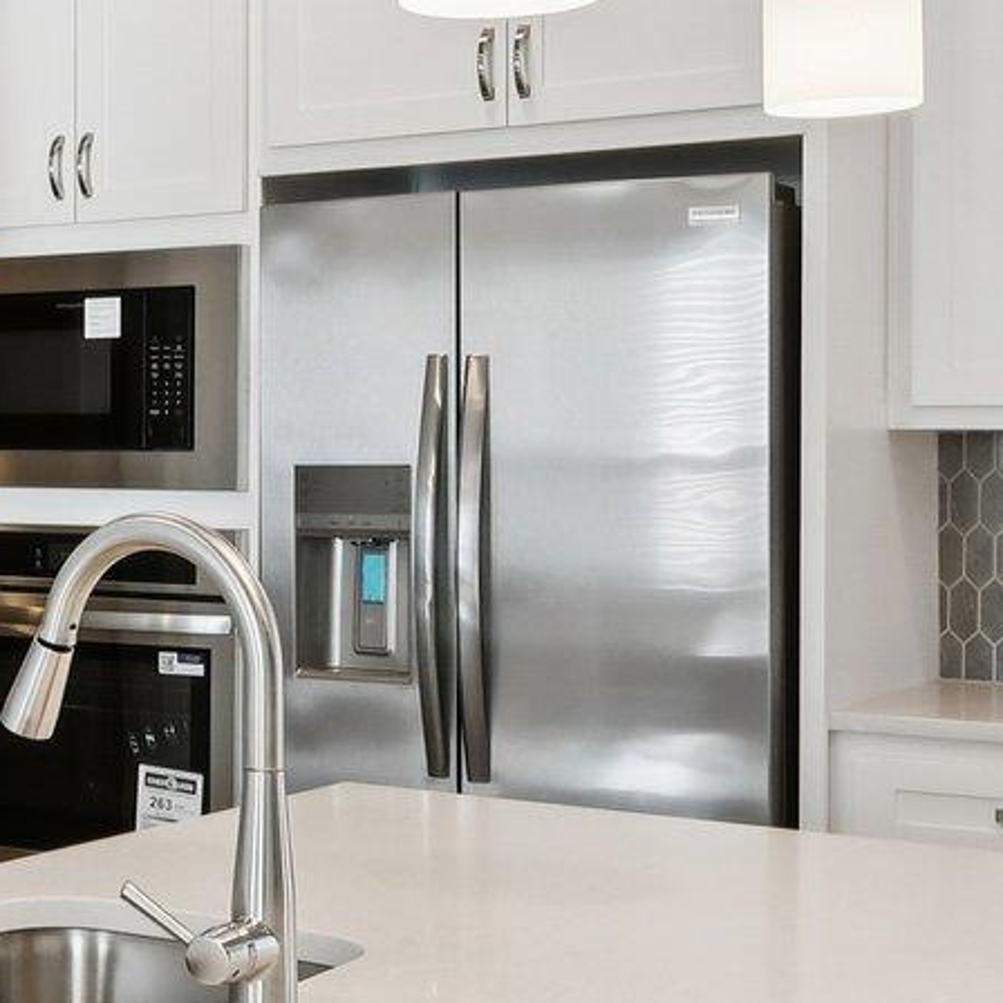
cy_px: 359
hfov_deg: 23.2
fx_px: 2295
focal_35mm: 70
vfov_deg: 24.6
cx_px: -99
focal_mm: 12
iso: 400
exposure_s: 1/80
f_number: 8
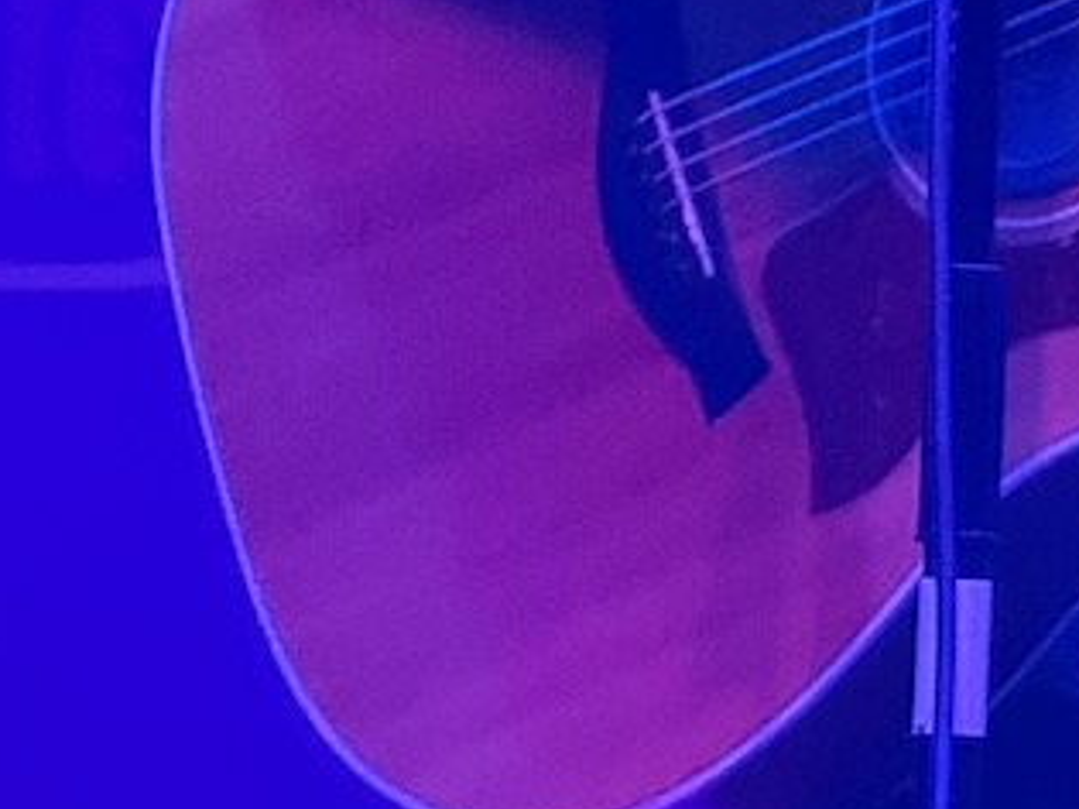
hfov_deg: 4.1
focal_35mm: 488
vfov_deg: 3.0
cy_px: -487
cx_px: 1295
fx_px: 15205
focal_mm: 15.66
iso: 500
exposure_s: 1/60
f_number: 2.8
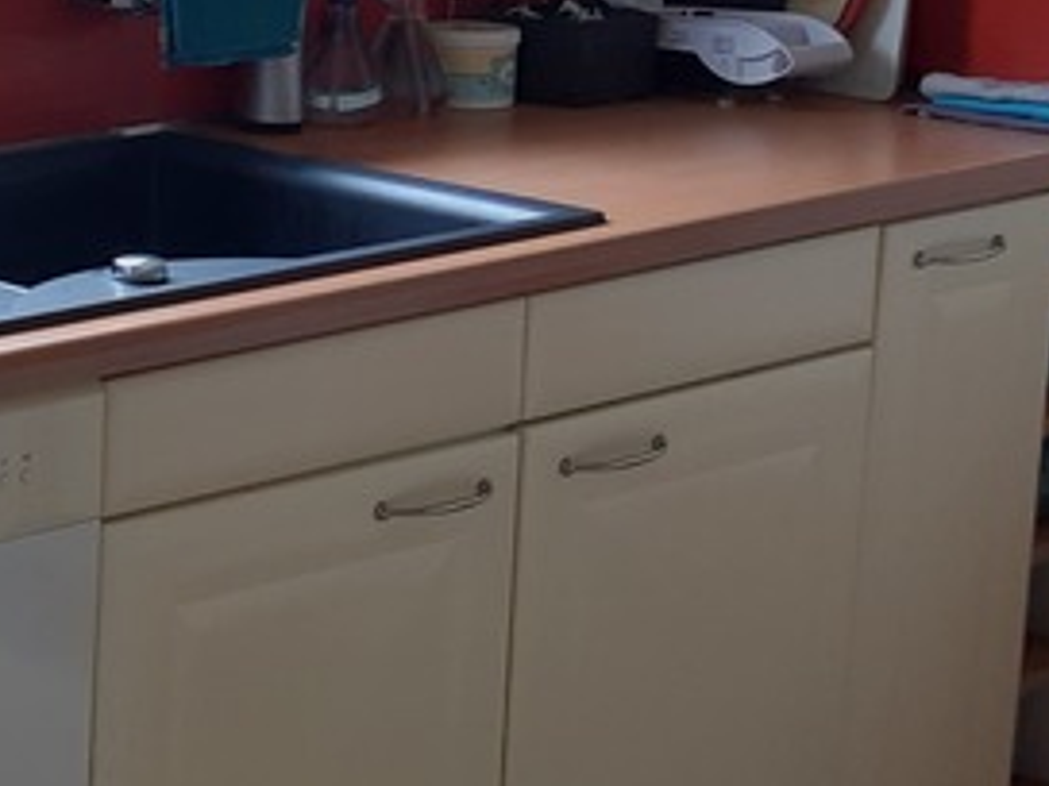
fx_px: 2970
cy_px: 173
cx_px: -686
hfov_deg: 17.3
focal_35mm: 98
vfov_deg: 15.0
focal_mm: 3.92
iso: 50
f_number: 1.7
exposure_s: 1/60
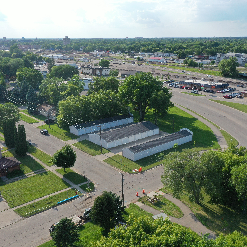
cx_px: 137
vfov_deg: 46.0
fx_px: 291
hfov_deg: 46.0
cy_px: 124
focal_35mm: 36
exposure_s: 1/500
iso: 100
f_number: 5.6
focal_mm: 10.26
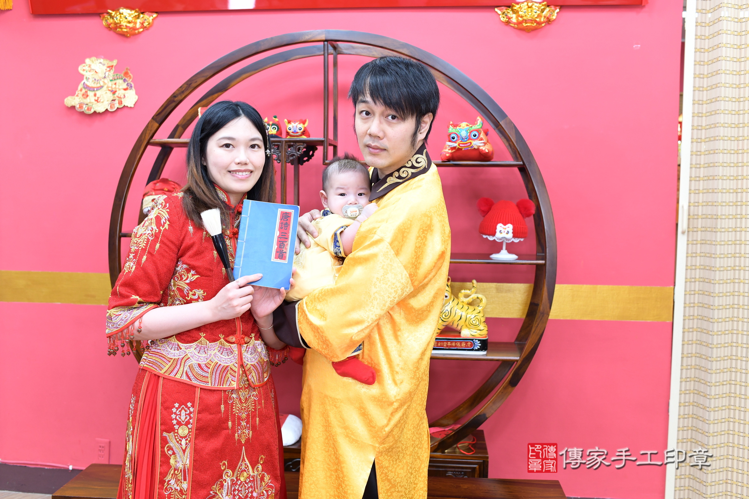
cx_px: 374
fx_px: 728
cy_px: 250
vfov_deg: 37.9
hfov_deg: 54.4
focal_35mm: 35
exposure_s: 1/200
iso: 1000
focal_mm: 35
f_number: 4.5
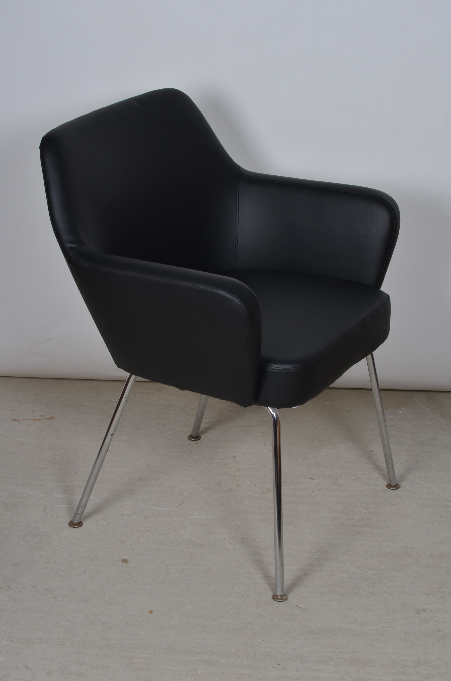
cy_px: 340
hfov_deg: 18.1
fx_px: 1416
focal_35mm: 75
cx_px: 226
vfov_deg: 27.0
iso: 100
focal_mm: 50
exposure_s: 1/125
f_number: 14
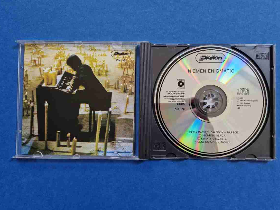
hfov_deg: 71.6
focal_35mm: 24
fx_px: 194
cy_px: 108
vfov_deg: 56.8
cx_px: 135
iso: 200
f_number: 1.8
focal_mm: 5.4
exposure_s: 1/180
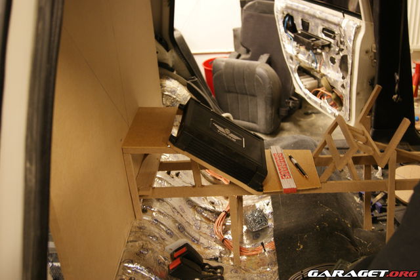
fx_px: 455
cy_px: 140
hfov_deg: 49.5
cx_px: 210
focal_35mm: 39
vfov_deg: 34.2
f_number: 4
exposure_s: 1/10
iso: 400
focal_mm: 26
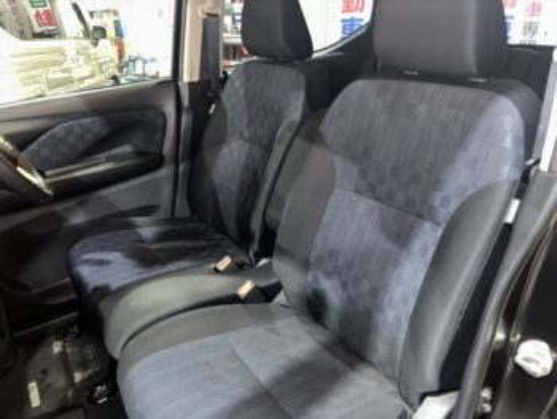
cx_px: 278
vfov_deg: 53.1
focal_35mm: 26
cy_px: 210
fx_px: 419
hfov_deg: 67.3
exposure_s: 1/5
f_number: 1.5
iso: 100
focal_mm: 5.7
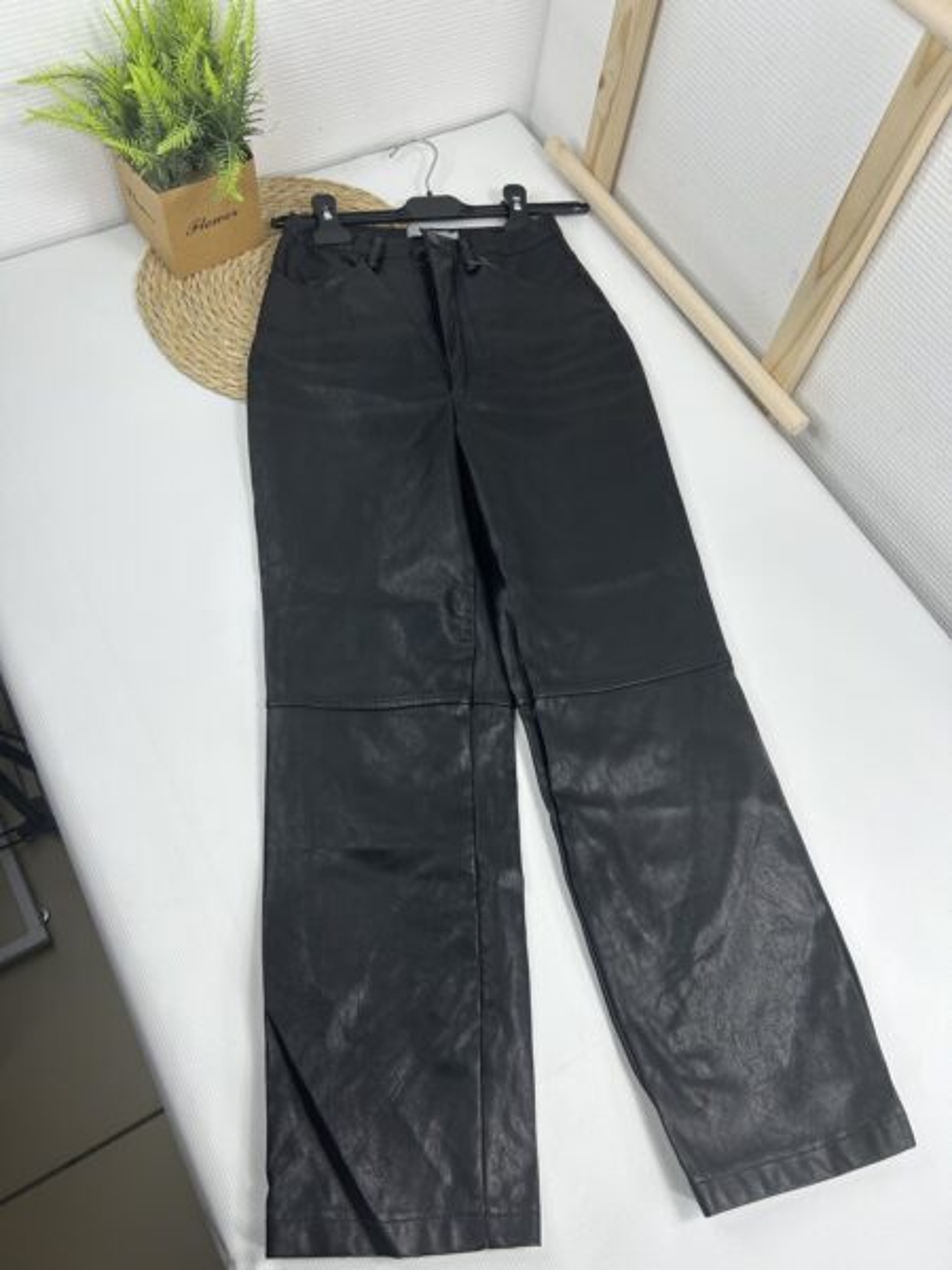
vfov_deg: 67.3
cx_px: 476
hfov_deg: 53.1
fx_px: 953
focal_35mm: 26
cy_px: 635
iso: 50
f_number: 1.5
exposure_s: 1/295
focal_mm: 5.7
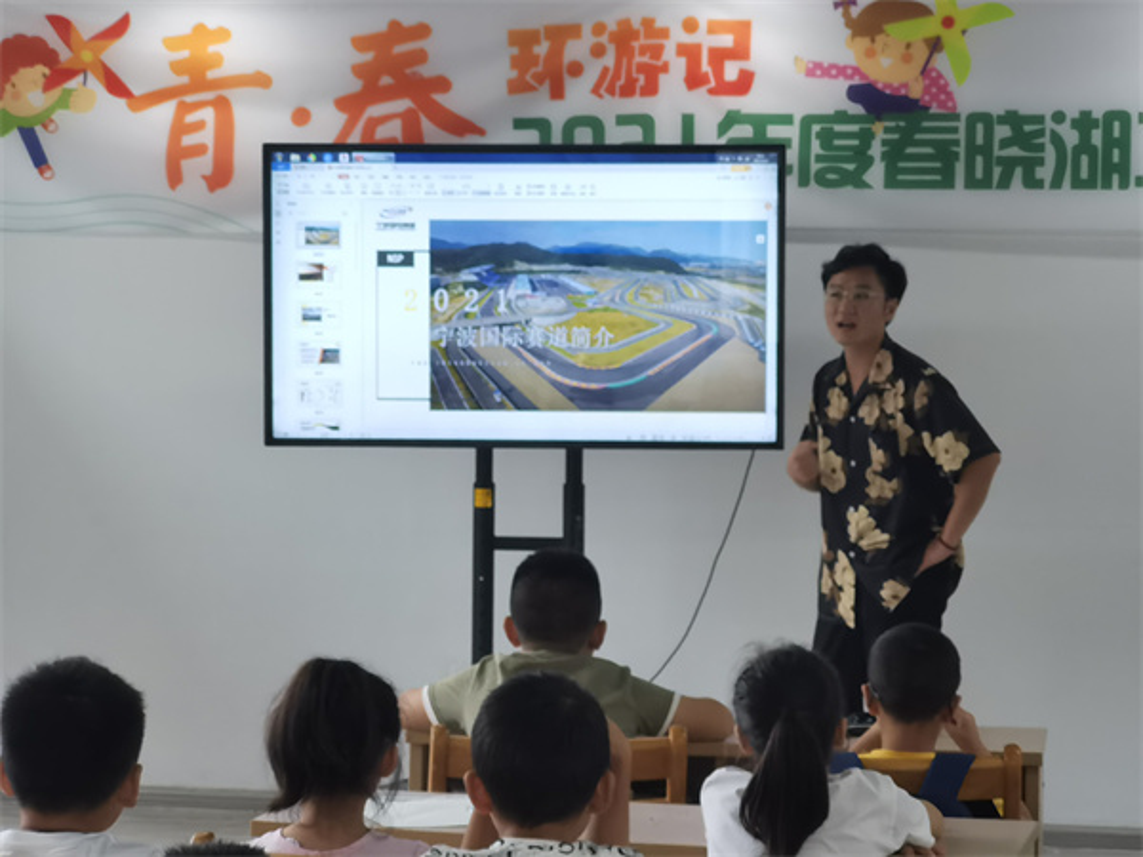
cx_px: 572
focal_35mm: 112
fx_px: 3698
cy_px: 428
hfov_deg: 17.6
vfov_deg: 13.2
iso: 125
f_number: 2.4
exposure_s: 1/50
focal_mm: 7.48
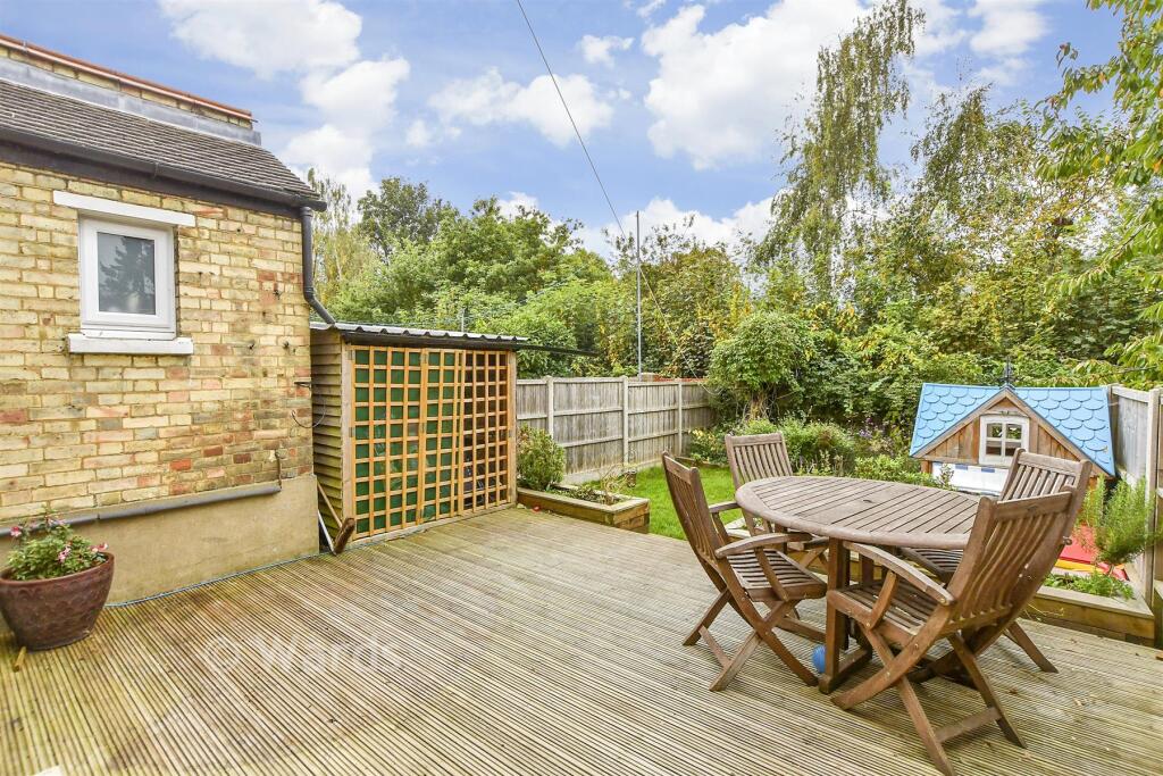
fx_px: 485
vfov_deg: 77.3
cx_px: 582
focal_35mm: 15
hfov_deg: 100.4
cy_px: 388
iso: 320
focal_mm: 10
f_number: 8
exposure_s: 1/160
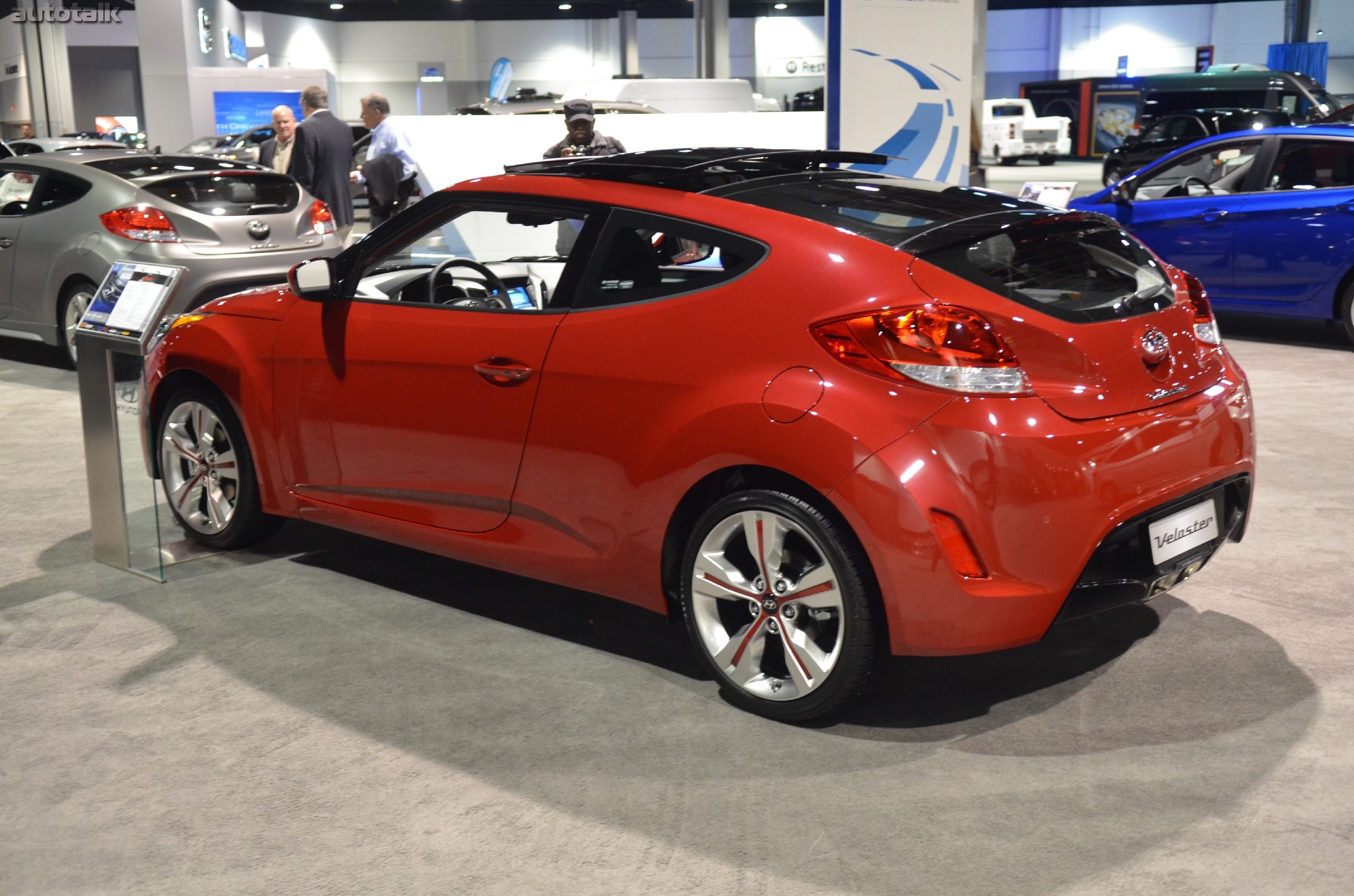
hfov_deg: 46.5
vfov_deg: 31.8
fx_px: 1576
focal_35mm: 42
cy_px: 448
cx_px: 677
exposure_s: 1/20
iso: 1600
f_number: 2.8
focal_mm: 28
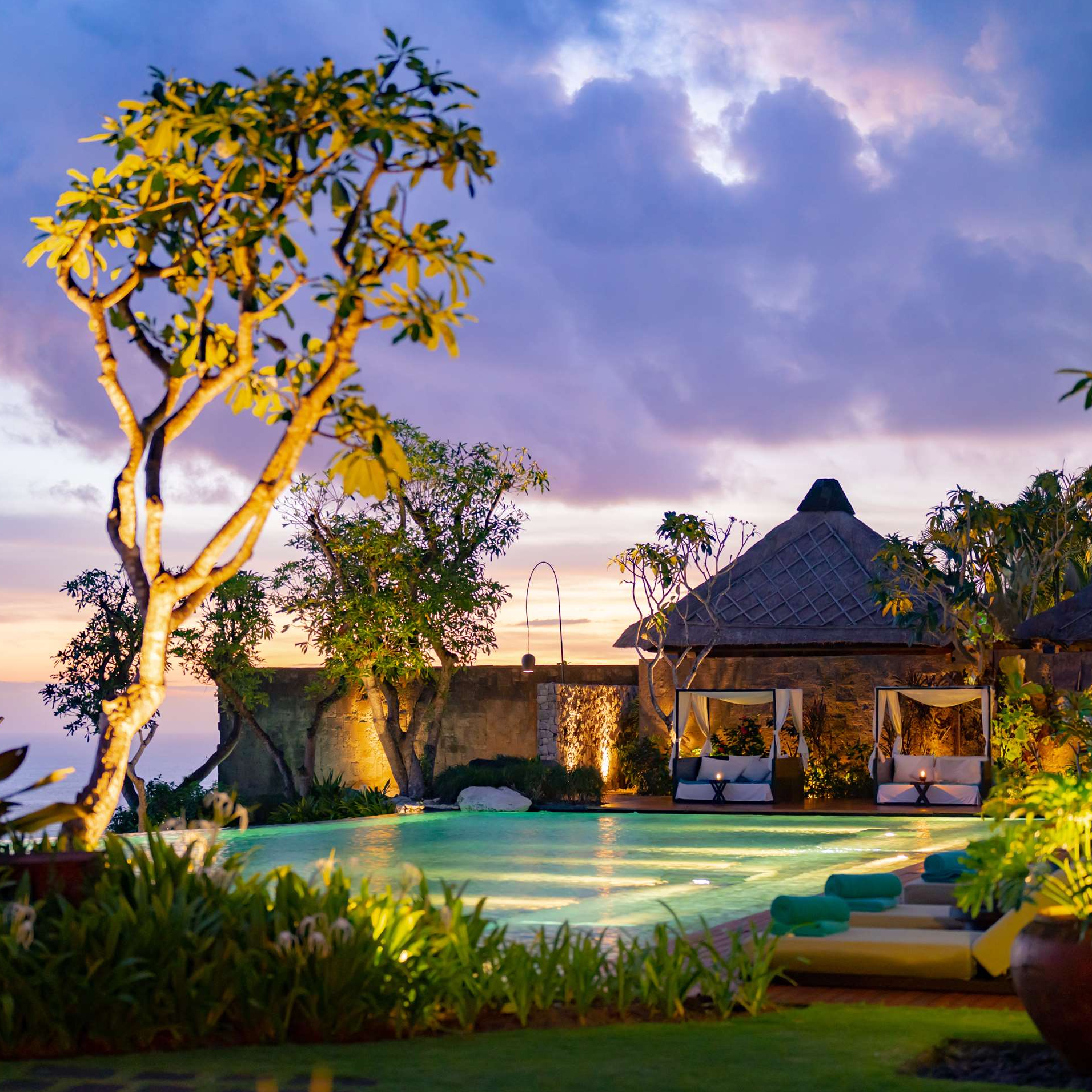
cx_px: 497
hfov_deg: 26.9
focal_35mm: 64
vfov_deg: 26.9
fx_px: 2284
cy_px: 547
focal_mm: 50
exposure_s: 1/8
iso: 800
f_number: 1.4
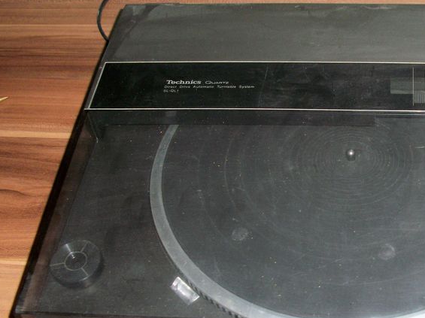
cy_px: 208
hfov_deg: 30.3
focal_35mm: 62
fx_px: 761
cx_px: 352
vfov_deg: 23.5
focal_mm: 6.3
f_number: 3.1
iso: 160
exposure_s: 1/30
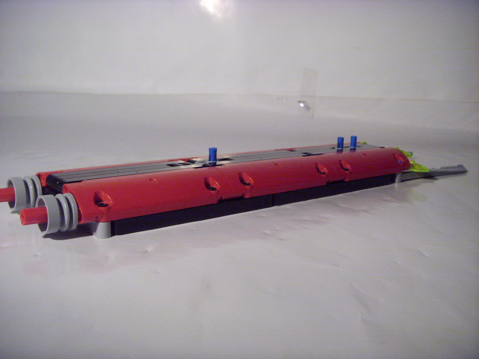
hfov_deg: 58.4
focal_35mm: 31
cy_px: 180
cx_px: 240
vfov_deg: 45.4
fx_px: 429
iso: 200
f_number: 3.5
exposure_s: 1/15
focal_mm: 6.3
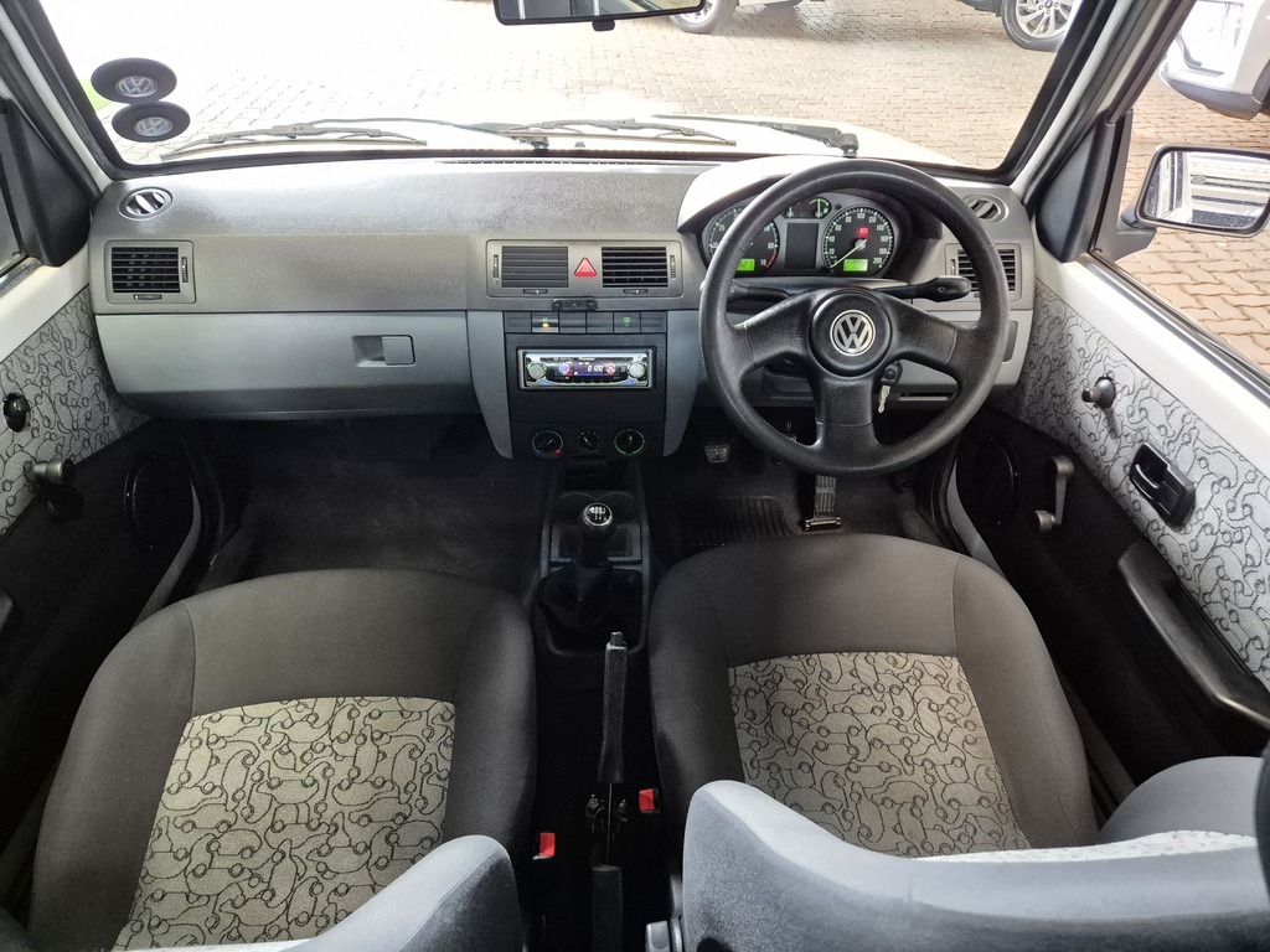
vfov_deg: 58.9
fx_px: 844
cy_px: 476
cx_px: 635
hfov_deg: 73.9
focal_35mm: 23
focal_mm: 5.4
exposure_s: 1/100
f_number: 1.8
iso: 1600
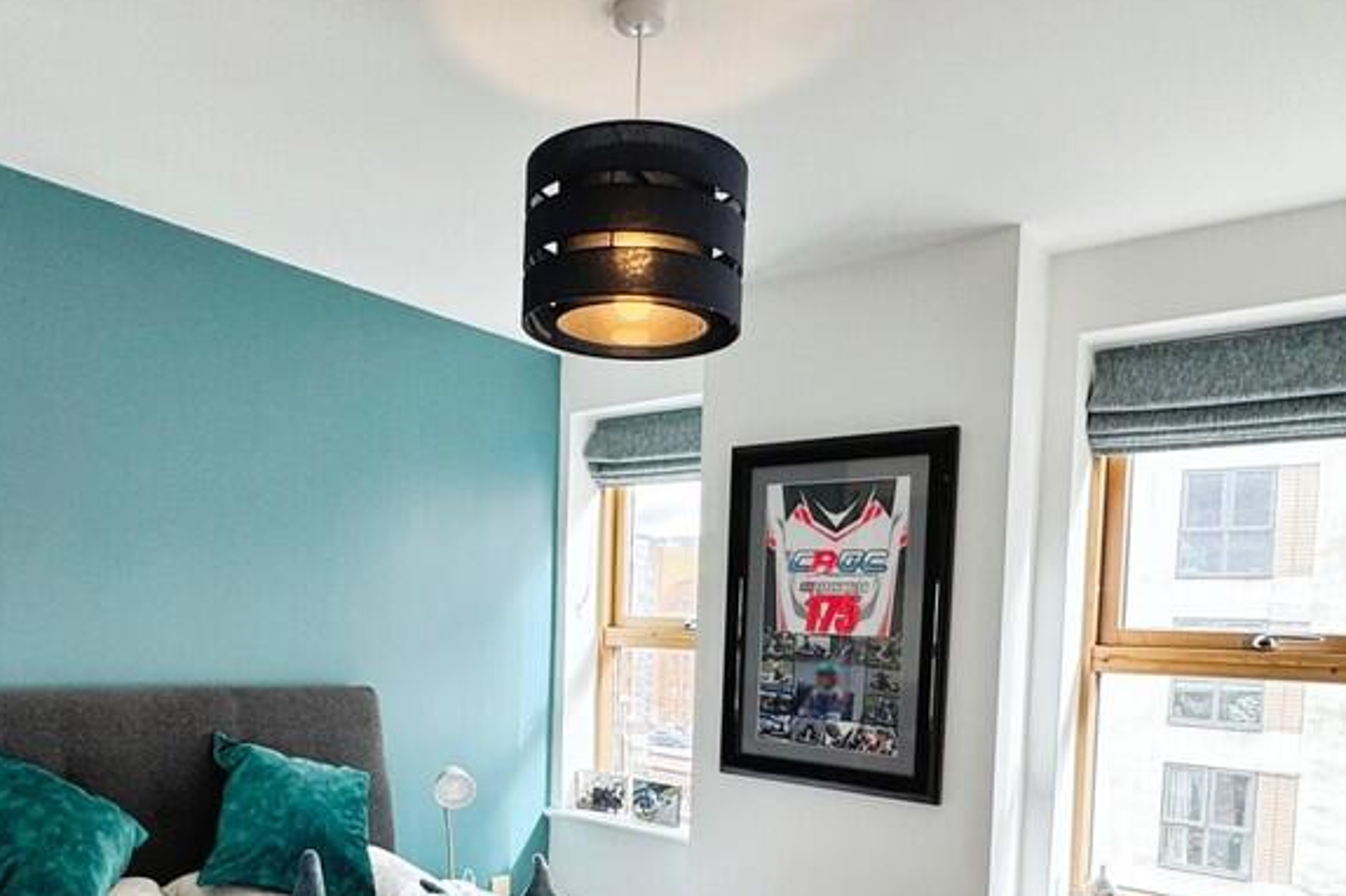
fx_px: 972
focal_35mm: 26
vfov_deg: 43.9
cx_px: 514
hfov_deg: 68.5
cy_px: 848
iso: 100
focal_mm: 2.22
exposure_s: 1/100
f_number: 2.2
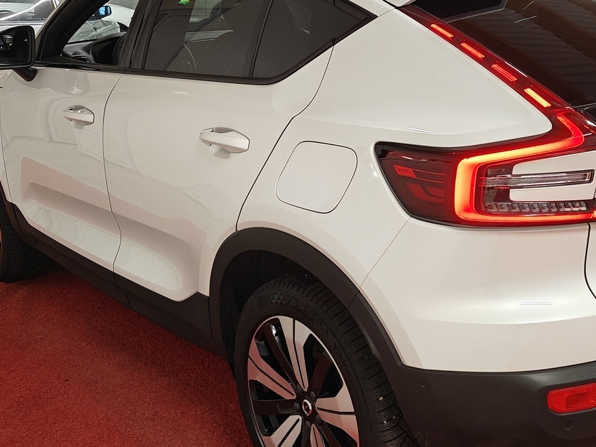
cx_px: 414
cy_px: 242
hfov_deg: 36.3
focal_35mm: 52
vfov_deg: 28.0
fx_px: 895
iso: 80
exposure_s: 1/100
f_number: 1.8
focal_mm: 5.59
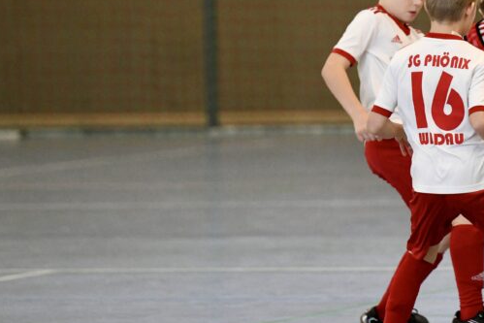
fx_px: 5110
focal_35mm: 380
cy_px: 121
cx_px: 492
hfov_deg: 5.4
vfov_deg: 3.6
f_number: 2.8
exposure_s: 1/1250
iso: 5000
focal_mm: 185
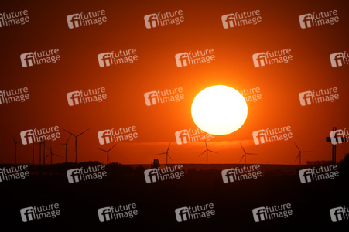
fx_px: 5812
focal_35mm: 600
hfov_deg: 3.4
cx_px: 174
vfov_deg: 2.3
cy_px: 116
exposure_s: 1/2500
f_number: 7.1
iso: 100
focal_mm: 600
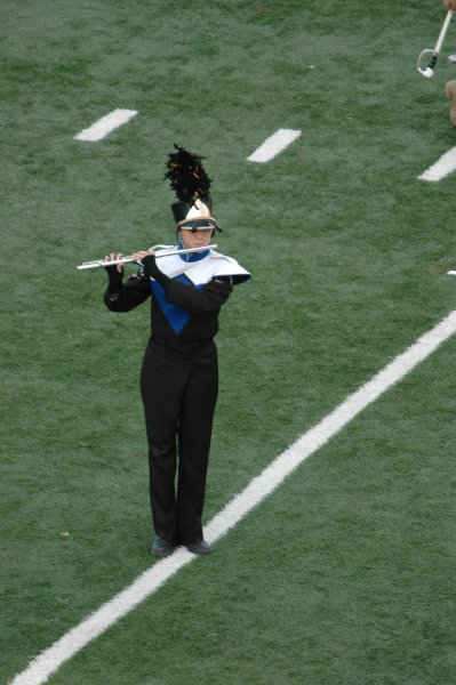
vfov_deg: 3.4
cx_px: 228
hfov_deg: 2.3
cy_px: 342
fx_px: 11419
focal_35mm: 600
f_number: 5.6
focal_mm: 400
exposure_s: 1/200
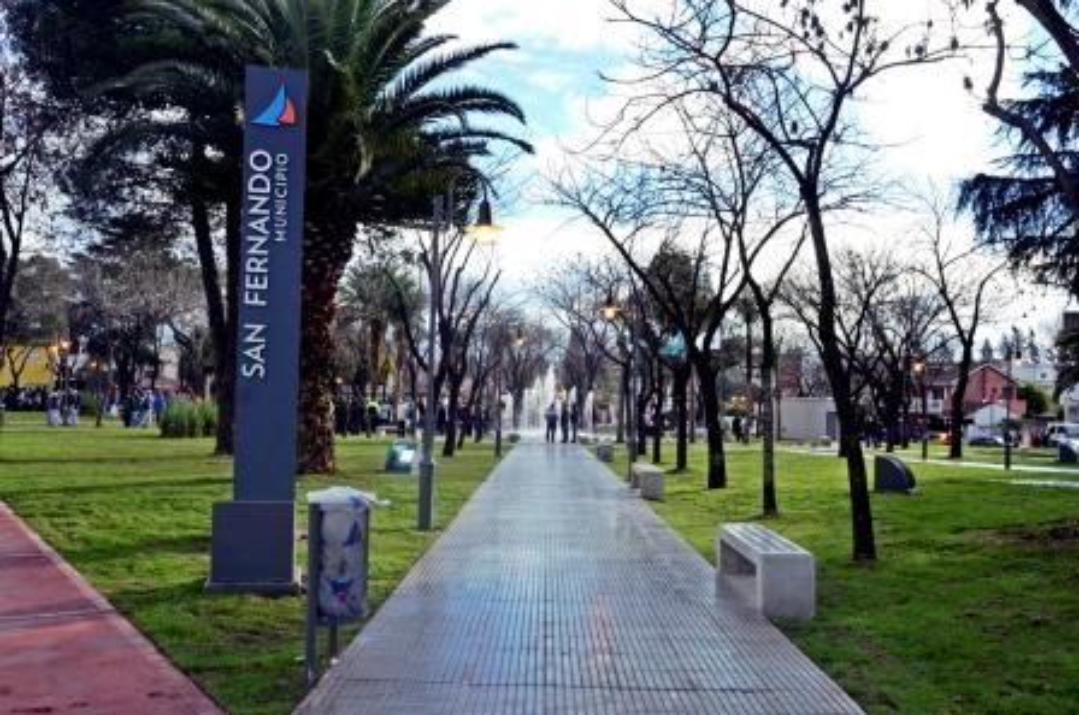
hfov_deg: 57.3
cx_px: 540
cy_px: 358
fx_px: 987
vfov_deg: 39.8
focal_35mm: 33
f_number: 7.1
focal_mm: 22
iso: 1250
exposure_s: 1/1250
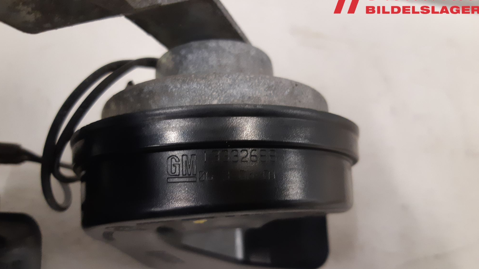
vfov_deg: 40.1
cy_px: 157
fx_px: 368
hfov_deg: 66.1
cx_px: 235
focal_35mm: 29
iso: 200
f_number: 1.7
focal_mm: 3.93
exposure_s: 1/33
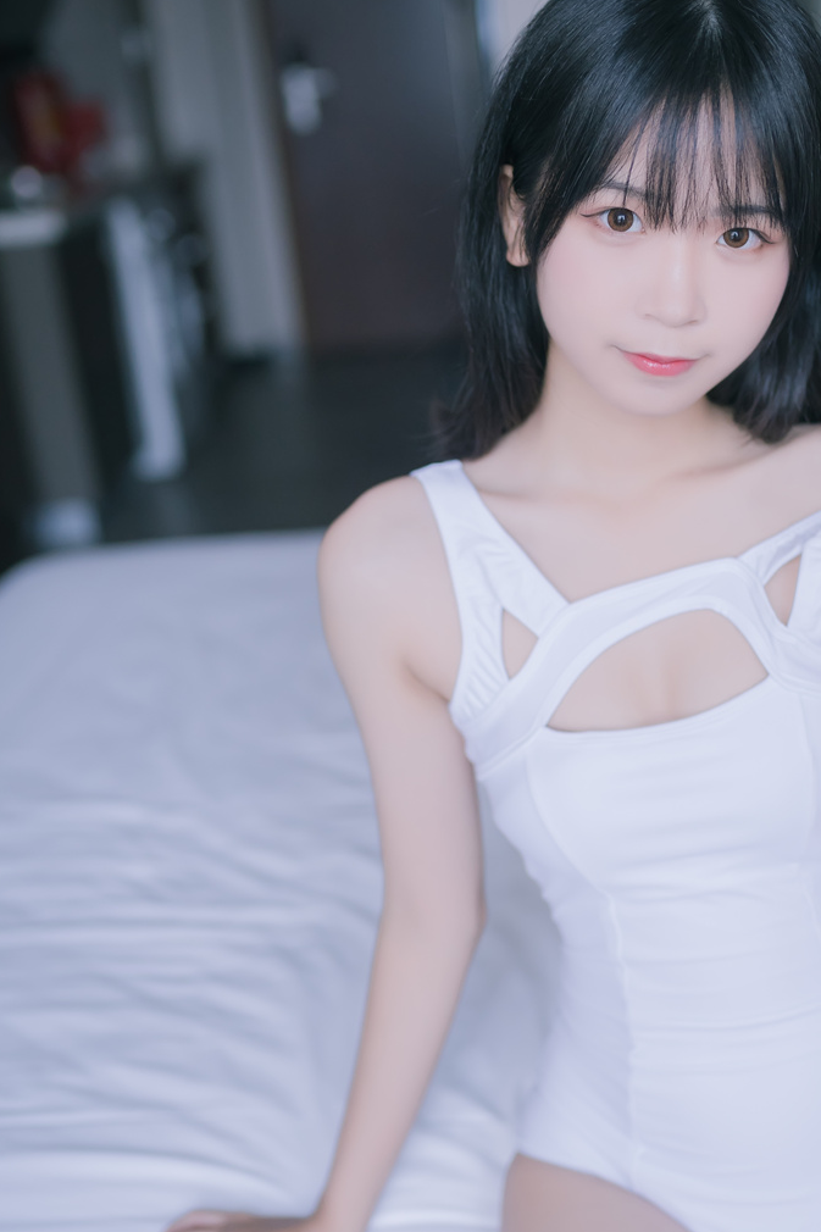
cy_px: 672
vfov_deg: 38.2
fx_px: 1779
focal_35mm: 52
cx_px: 601
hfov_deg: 25.7
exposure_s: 1/200
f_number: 1.8
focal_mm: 35
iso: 1250
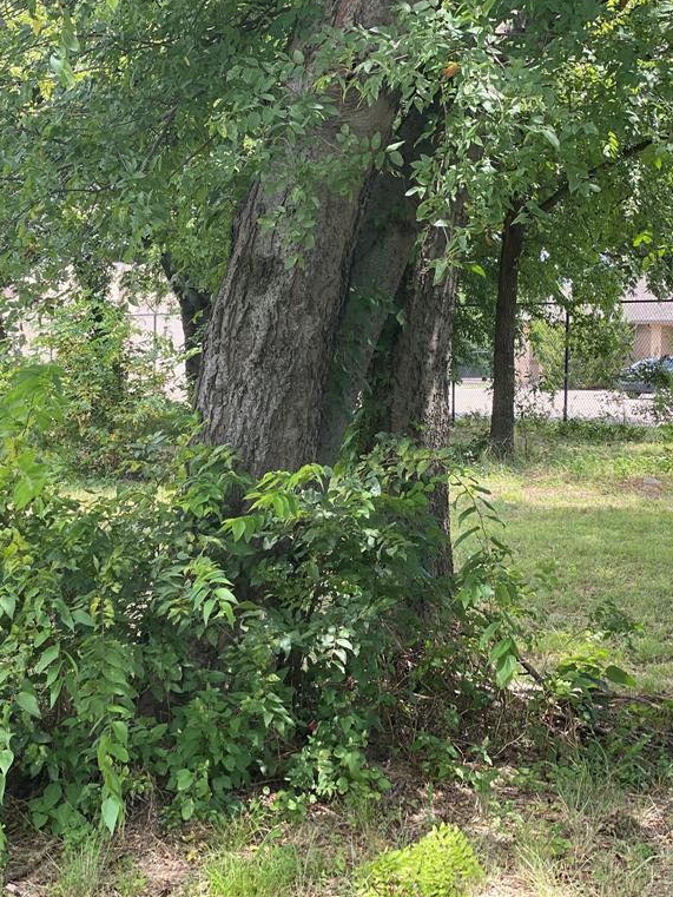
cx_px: 265
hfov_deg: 21.0
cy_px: 446
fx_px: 1814
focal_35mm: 70
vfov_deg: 27.8
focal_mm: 6
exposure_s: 1/139
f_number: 2
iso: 20
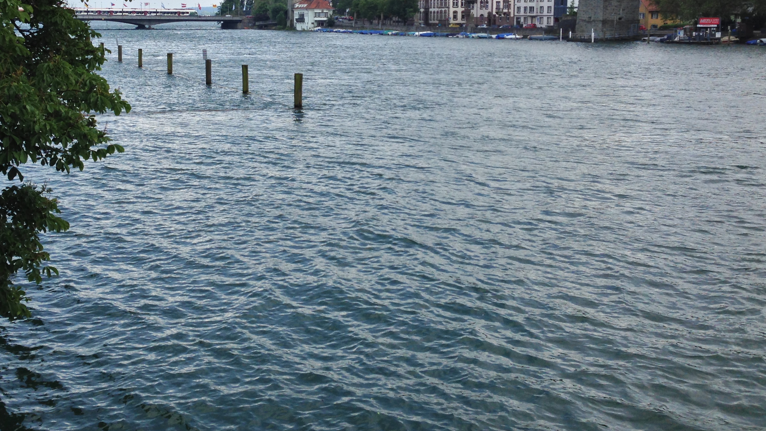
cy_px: 124
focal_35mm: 47
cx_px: 293
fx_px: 955
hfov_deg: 43.4
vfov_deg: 25.2
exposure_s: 1/1391
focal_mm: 4.13
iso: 50
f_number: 2.4
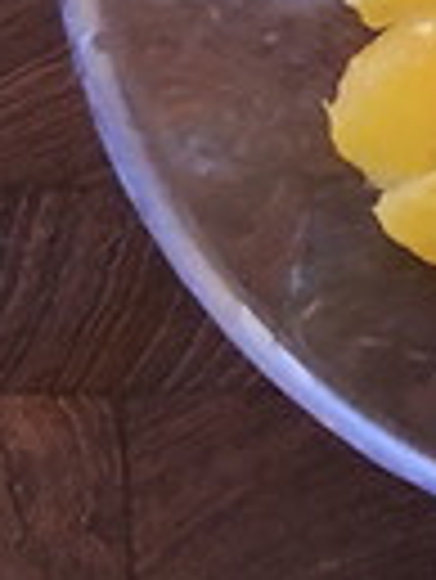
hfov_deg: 7.2
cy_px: -661
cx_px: 1641
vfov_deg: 10.8
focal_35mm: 163
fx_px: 2733
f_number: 1.8
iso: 40
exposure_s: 1/30
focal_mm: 4
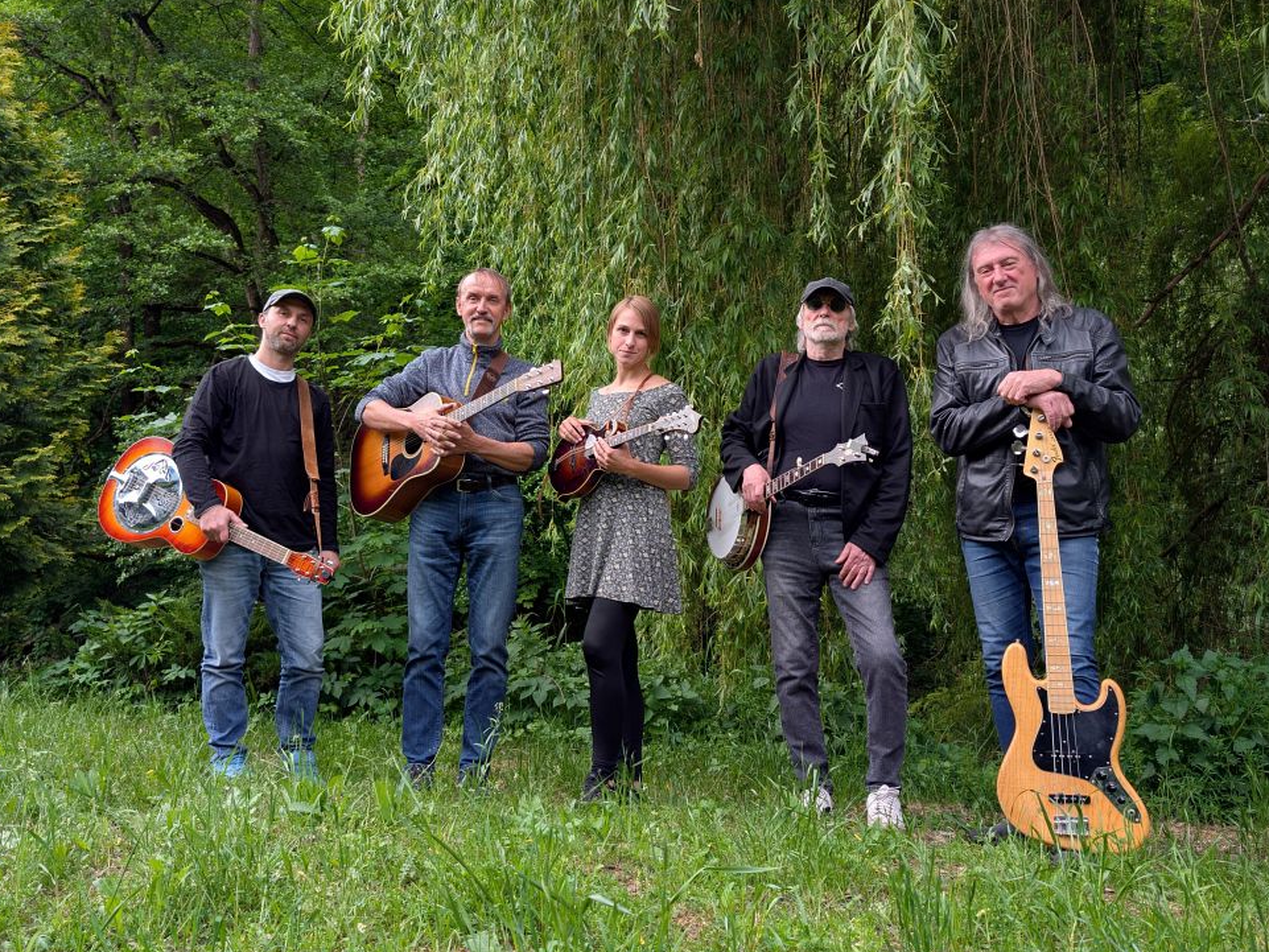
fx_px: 917
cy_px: 469
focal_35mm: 25
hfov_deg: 69.4
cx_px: 644
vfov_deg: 54.9
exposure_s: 1/47.4
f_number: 1.68
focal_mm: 6.9
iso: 21
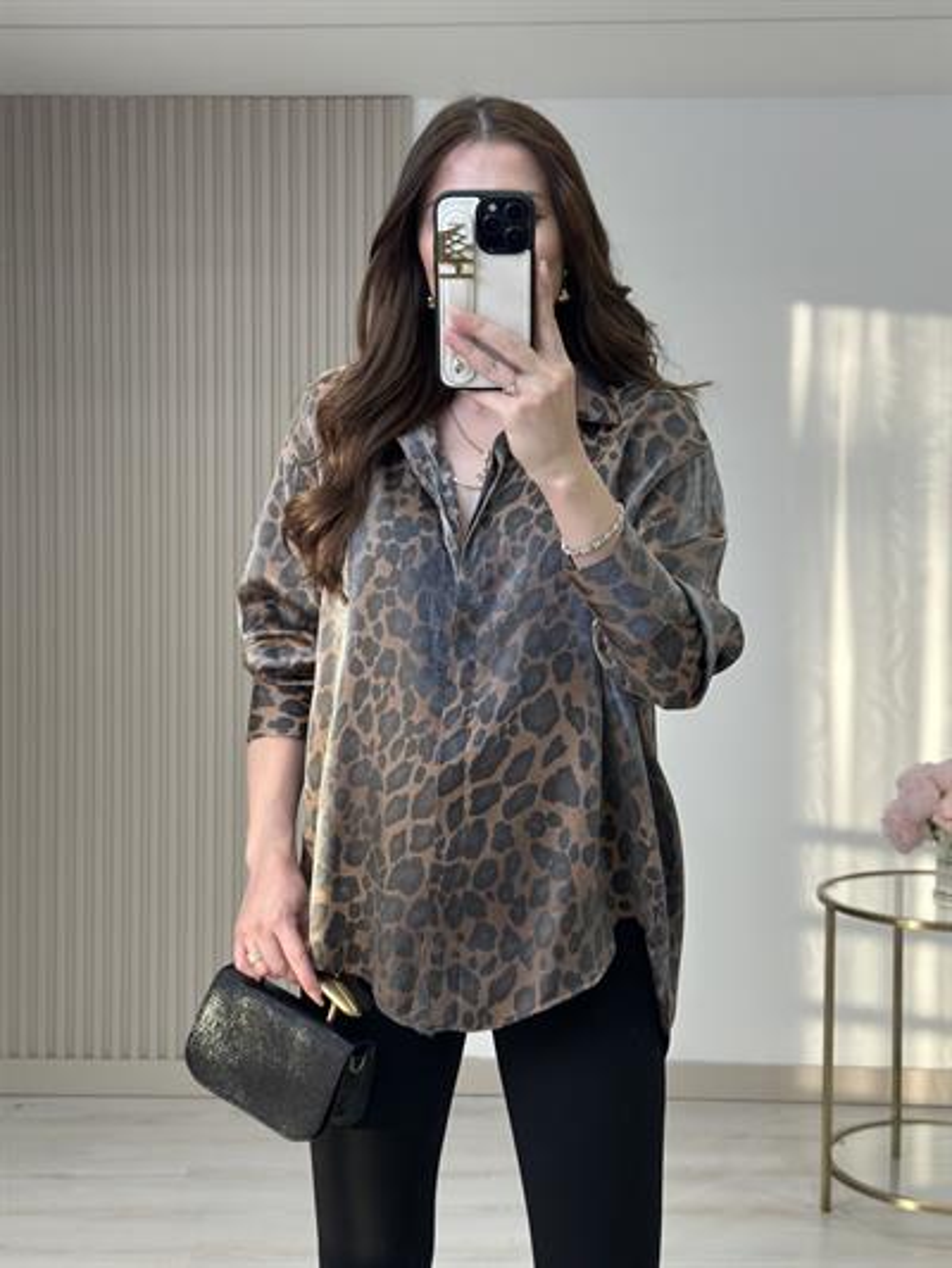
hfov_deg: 30.3
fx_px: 1759
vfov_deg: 39.6
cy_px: 634
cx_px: 476
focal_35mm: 48
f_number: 1.78
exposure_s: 1/281
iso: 80
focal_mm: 6.86
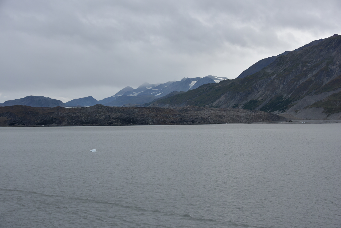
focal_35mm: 50
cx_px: 170
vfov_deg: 27.0
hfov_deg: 39.6
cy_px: 114
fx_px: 474
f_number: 7.1
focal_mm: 50
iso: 100
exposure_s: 1/200
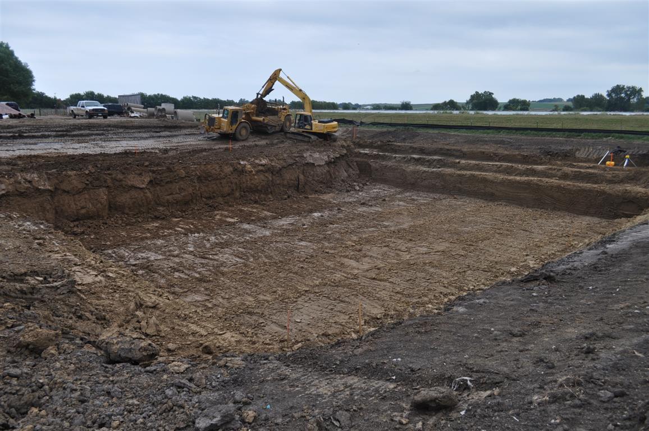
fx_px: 486
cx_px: 324
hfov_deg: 67.4
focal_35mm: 27
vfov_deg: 47.8
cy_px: 216
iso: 200
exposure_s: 1/125
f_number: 5.6
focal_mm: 18
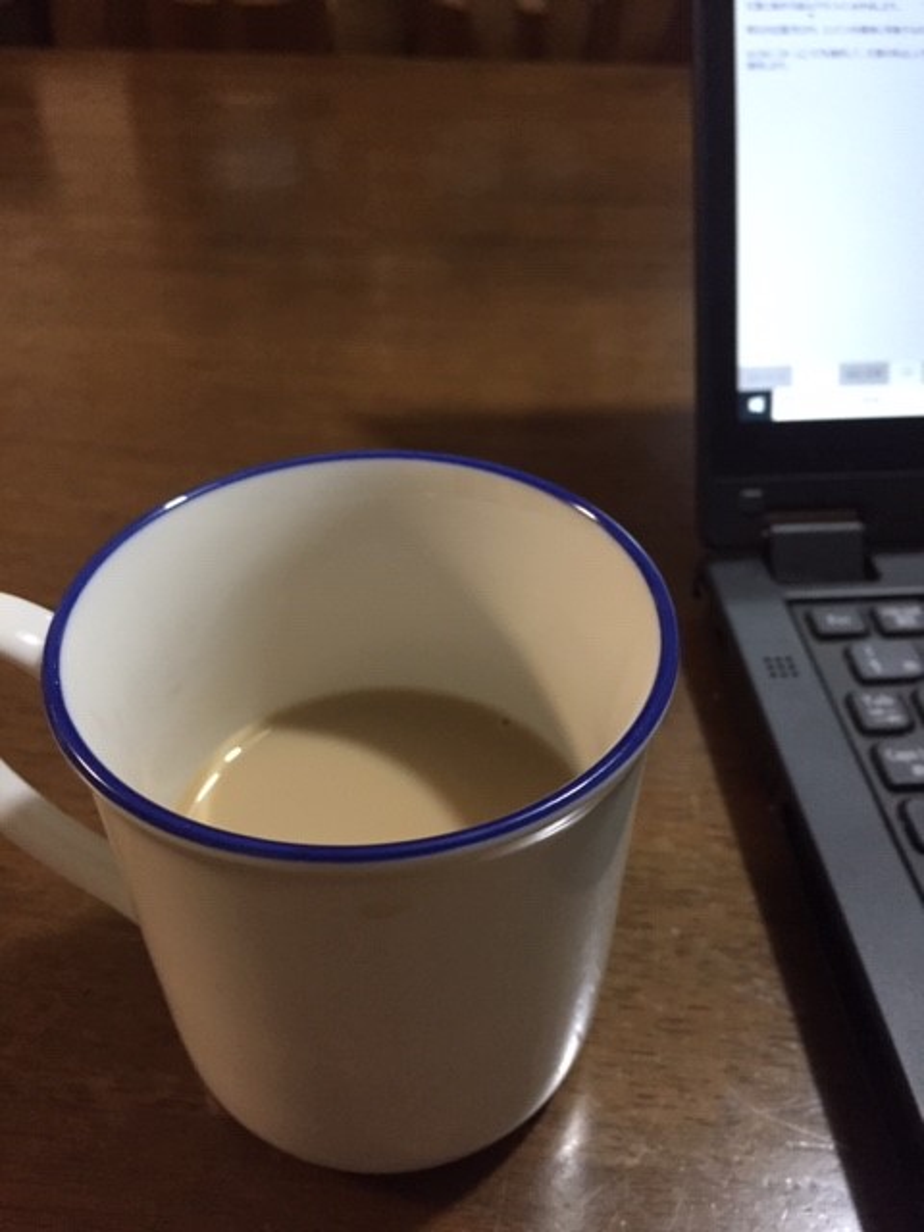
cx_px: 462
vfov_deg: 61.7
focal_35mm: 29
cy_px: 616
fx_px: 1032
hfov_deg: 48.2
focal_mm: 4.15
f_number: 2.2
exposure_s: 1/20
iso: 250
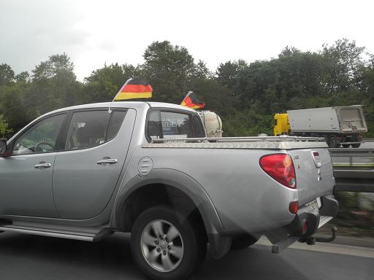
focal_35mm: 41
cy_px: 140
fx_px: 443
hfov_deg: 45.8
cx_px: 187
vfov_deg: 35.1
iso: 100
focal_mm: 8.8
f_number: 3.2
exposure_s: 1/400
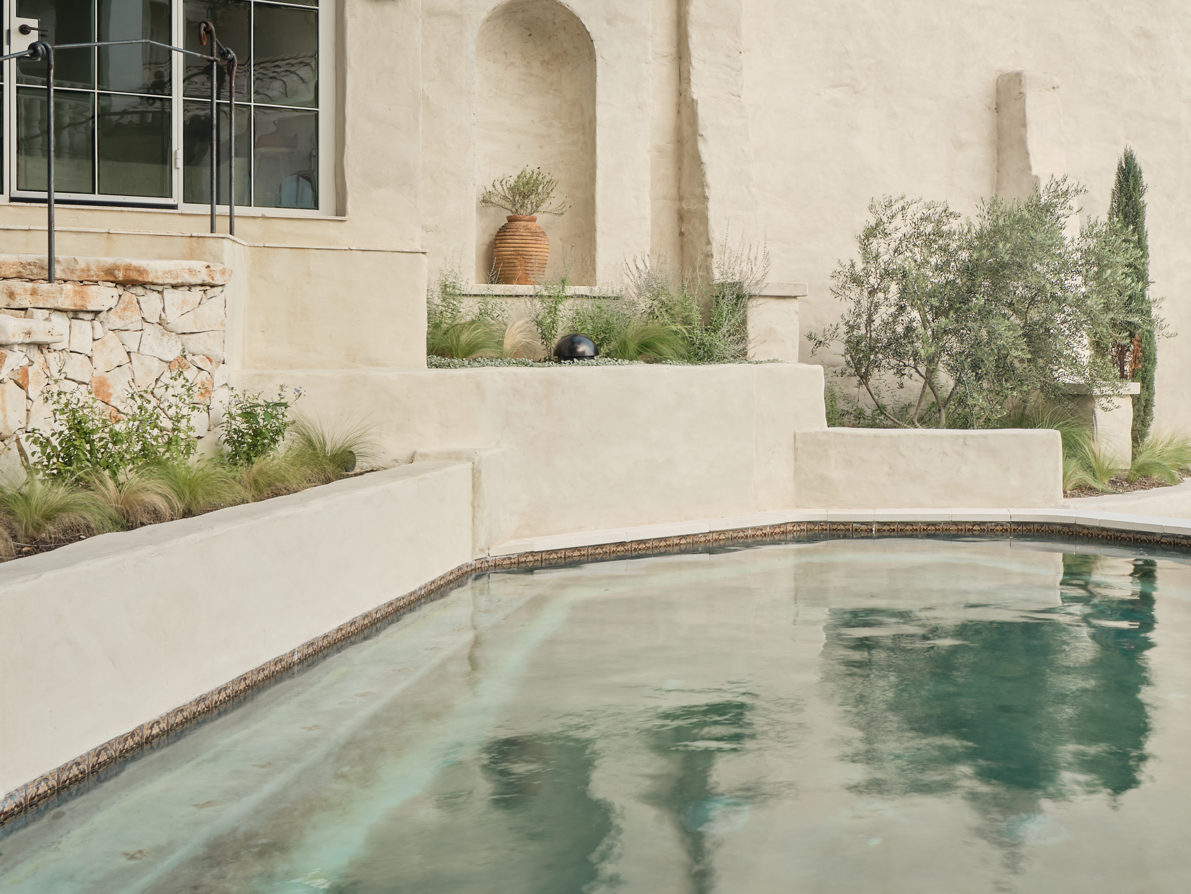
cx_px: 927
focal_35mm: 43
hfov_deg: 42.2
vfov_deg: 33.6
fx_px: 1480
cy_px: 416
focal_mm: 22.4
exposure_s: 1/8
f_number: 16
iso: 100
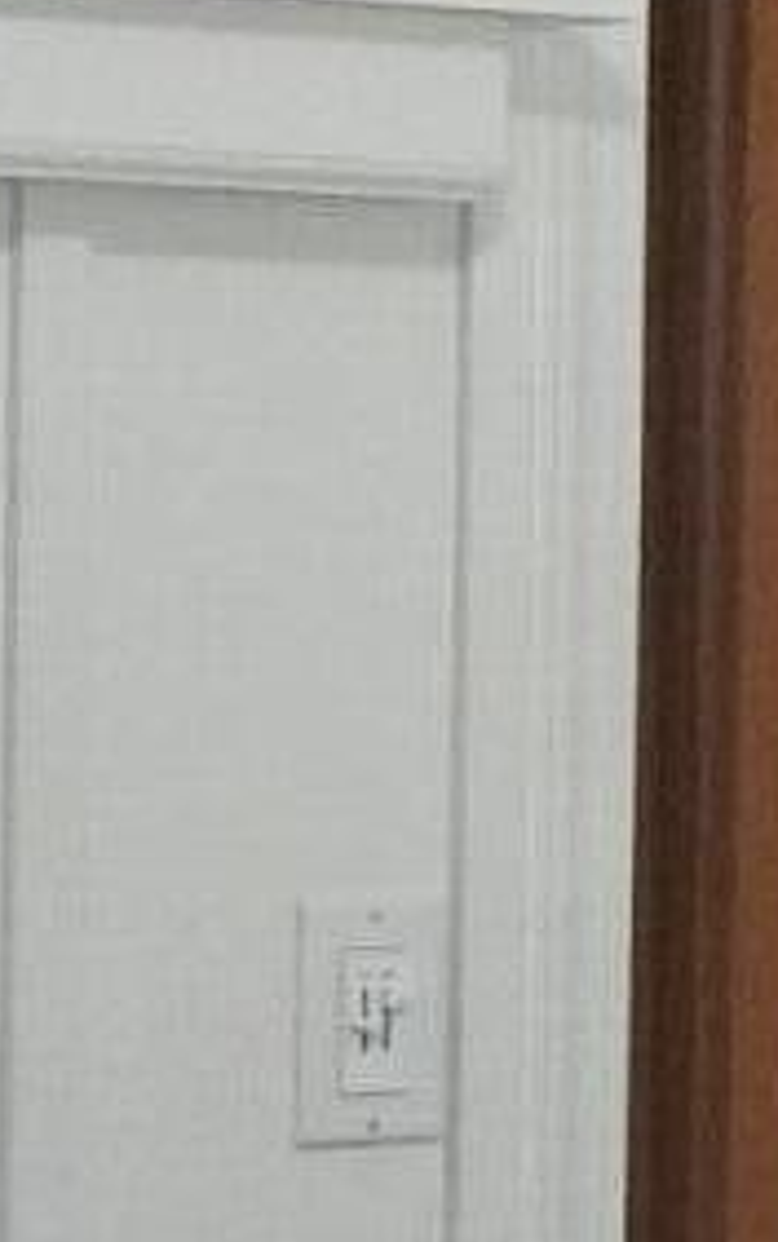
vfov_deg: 10.7
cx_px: 2975
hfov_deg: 5.8
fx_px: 6639
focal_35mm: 196
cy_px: 822
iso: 250
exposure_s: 1/60
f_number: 1.8
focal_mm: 3.98
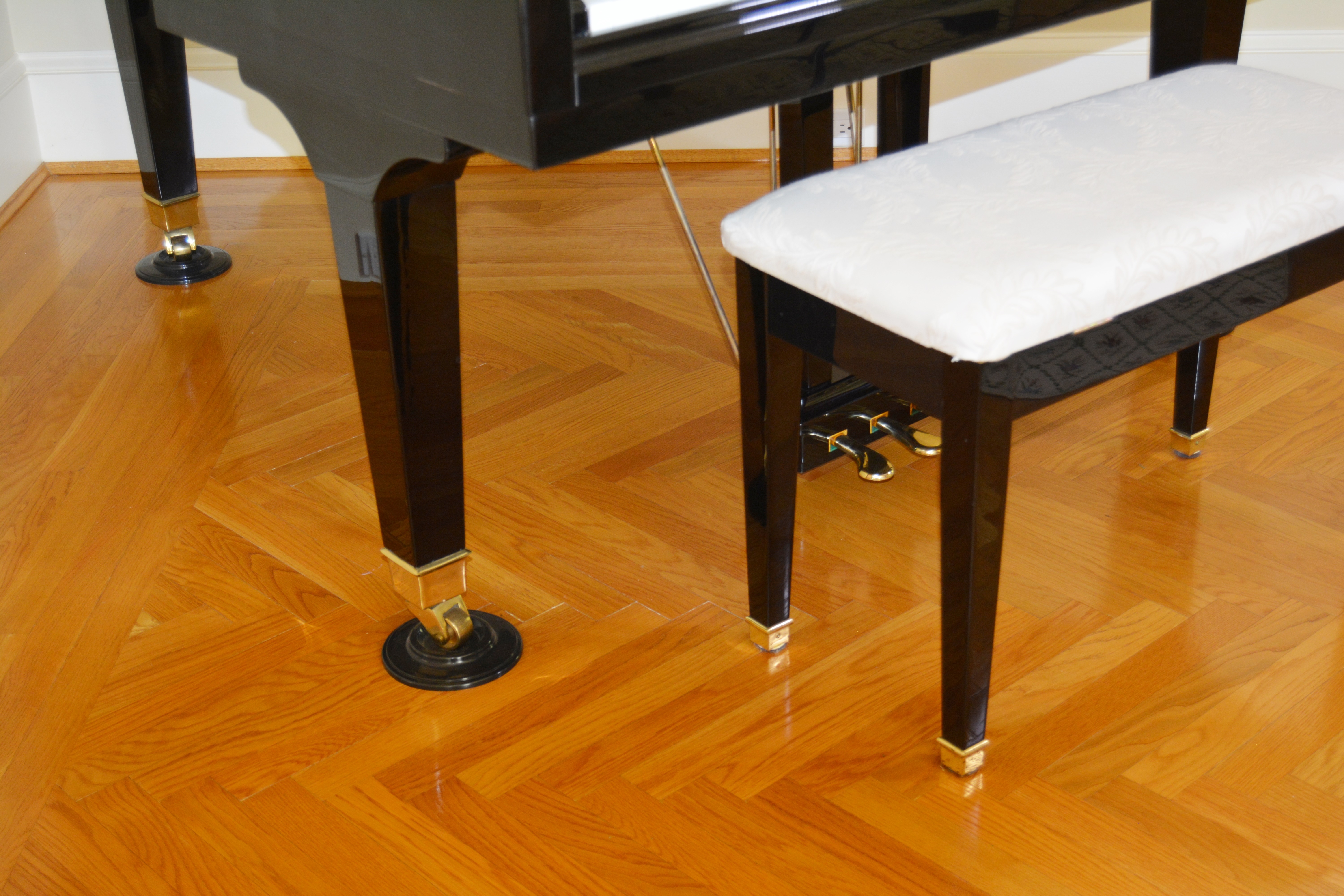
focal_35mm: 52
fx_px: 1960
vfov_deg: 25.8
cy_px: 448
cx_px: 672
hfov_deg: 37.9
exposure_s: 1/60
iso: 640
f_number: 4.5
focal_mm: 35
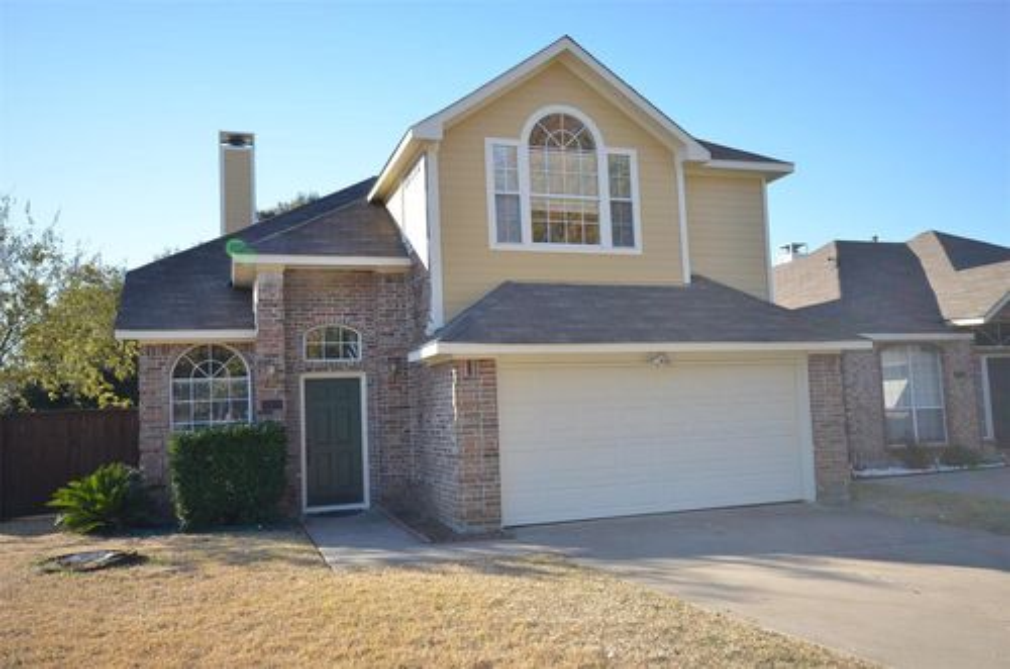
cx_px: 505
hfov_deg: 62.0
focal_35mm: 30
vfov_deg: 43.4
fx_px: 840
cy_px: 334
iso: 200
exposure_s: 1/200
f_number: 7.1
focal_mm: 20
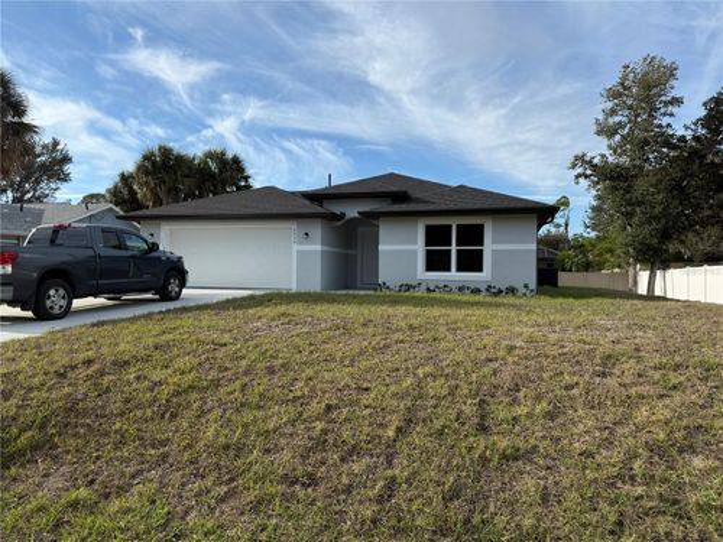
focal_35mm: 24
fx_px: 501
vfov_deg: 56.8
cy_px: 271
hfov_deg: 71.6
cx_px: 362
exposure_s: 1/4405
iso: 80
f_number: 1.78
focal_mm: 6.76
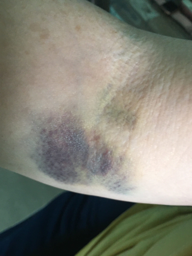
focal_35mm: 29
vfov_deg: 61.7
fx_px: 214
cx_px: 96
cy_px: 128
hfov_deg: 48.2
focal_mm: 4.15
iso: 80
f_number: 2.2
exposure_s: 1/15
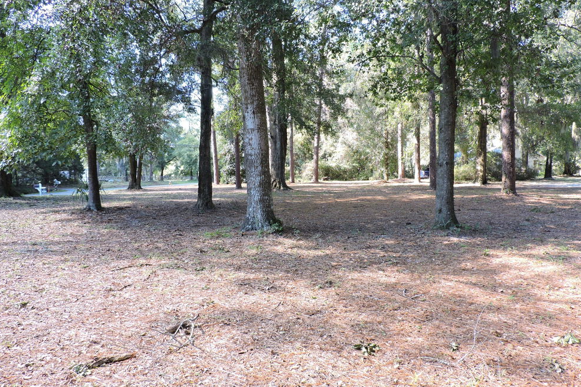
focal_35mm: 26
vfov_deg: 49.5
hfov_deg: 69.4
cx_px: 292
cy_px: 199
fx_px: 420
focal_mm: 4.3
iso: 100
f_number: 3
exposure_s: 1/30
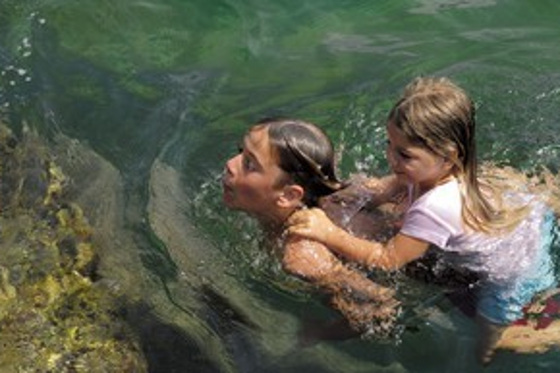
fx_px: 1695
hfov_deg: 18.7
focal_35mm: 109
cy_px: 255
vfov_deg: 12.5
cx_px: 378
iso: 100
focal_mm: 50
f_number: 6.7
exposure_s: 1/160
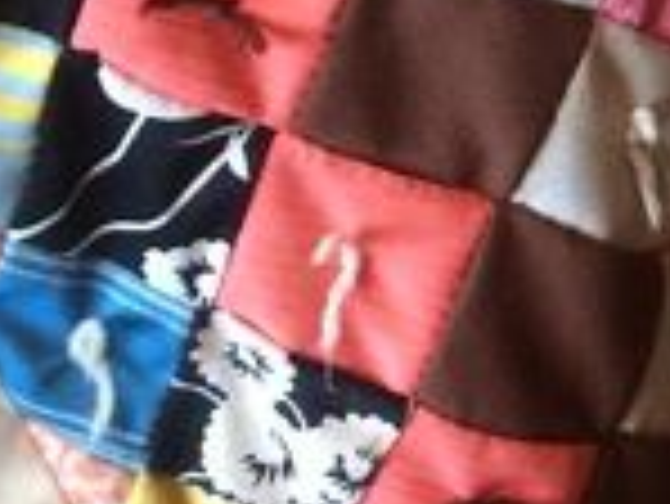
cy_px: -115
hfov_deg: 10.0
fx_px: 3506
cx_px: 1434
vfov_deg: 8.1
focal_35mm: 181
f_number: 2.2
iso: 125
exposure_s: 1/30
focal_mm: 4.12
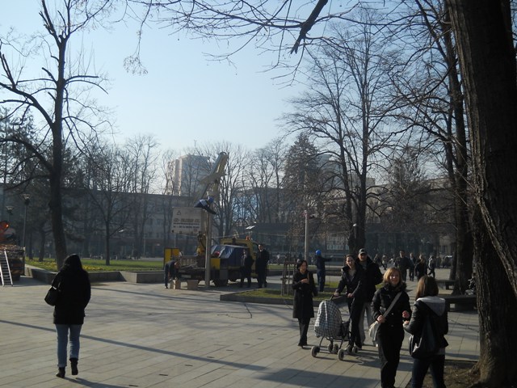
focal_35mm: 41
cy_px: 194
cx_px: 258
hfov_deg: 45.8
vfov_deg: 35.1
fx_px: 612
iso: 80
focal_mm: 6.72
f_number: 5.5
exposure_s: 1/400
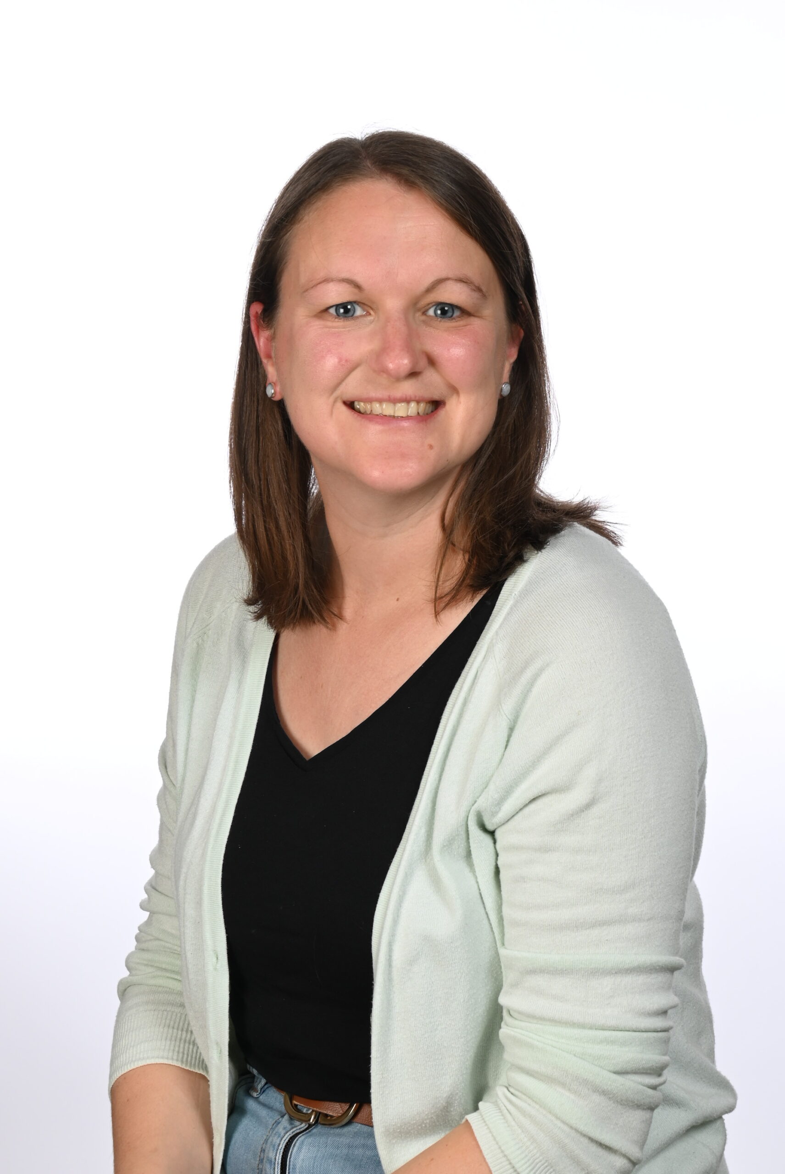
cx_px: 392
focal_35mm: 112
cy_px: 587
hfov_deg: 12.3
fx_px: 3657
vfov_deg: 18.2
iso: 200
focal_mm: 75
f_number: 11
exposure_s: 1/160
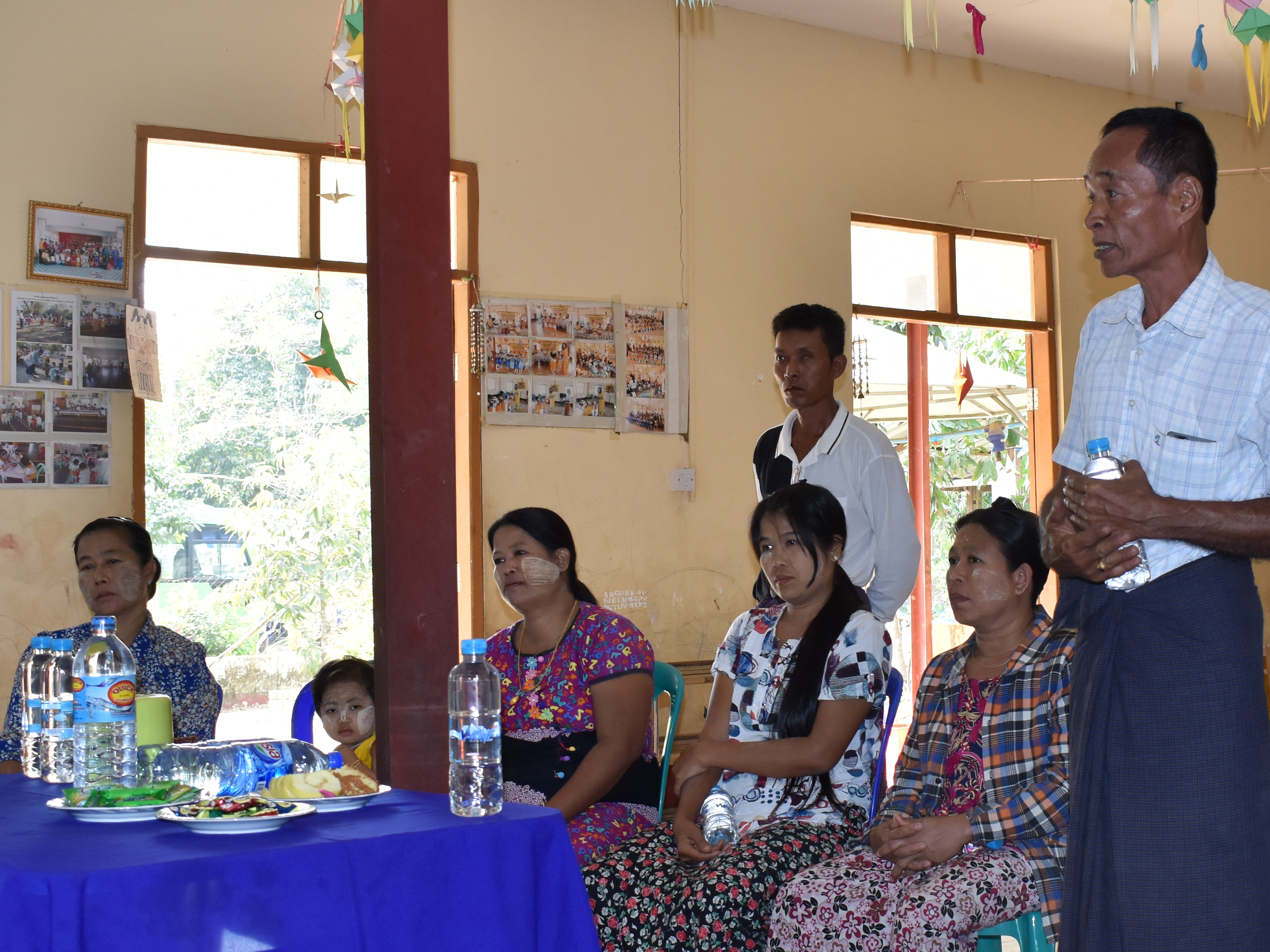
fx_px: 2018
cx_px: 798
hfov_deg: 34.7
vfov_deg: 26.5
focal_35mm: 55
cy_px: 527
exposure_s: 1/125
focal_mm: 22
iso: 640
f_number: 5.6
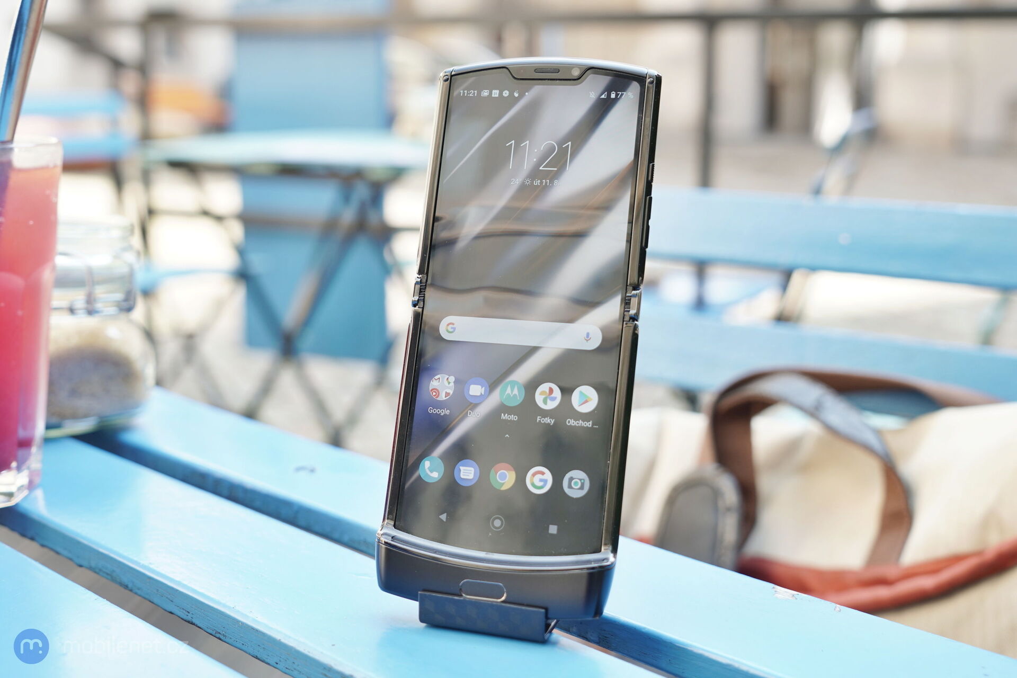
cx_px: 508
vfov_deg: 36.9
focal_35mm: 36
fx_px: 1017
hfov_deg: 53.1
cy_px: 339
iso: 125
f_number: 4.5
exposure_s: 1/80
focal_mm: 36
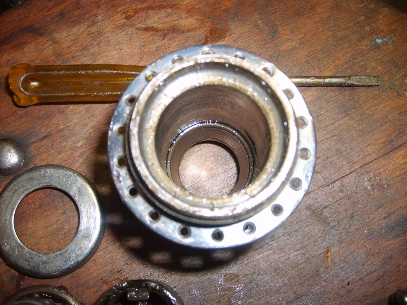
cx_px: 204
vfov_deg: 40.7
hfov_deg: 52.6
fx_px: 412
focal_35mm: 35
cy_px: 152
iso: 100
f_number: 2.8
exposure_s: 1/45
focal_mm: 5.8
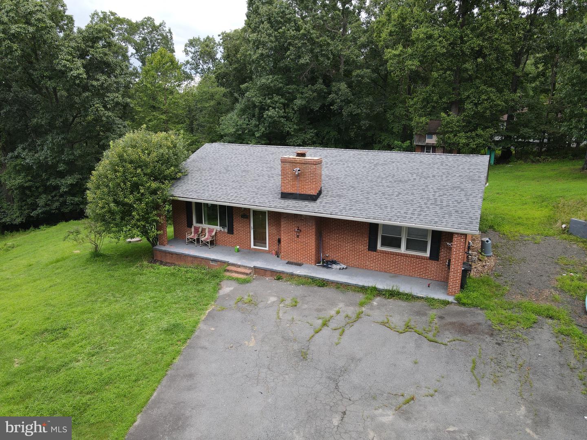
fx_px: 407
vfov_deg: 56.8
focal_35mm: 24
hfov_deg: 71.6
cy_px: 220
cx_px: 294
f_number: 2.8
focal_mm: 4.5
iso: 100
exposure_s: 1/160
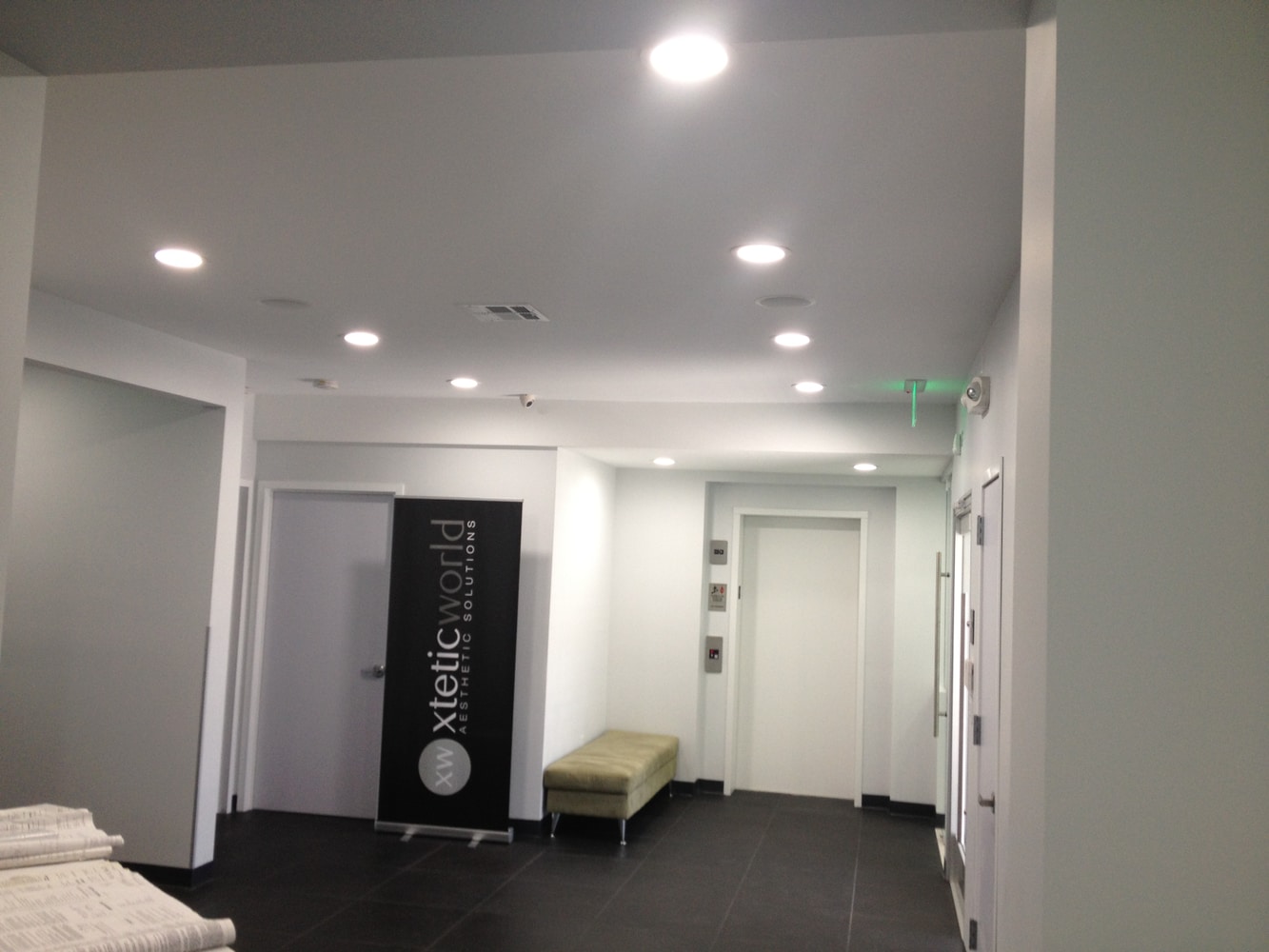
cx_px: 634
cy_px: 476
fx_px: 1283
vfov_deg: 40.7
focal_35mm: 35
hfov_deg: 52.6
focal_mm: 4.28
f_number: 2.4
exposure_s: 1/30
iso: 50
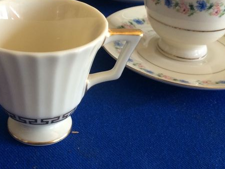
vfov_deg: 25.2
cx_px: 73
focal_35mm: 58
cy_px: 60
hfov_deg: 32.9
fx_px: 377
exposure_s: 1/30
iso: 40
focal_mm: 4.15
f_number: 2.2
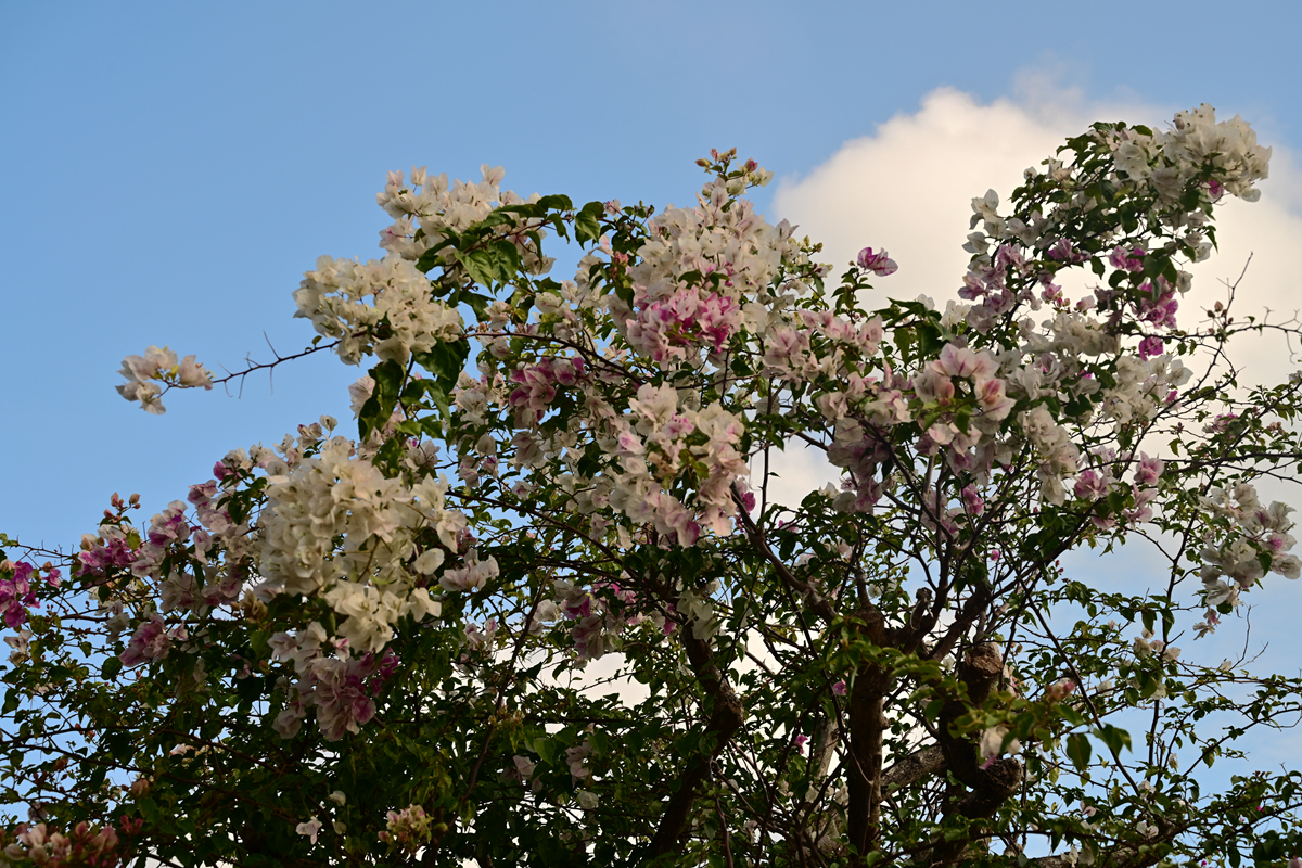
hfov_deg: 38.2
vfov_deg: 26.0
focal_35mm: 52
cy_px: 434
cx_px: 651
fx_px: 1881
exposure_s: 1/200
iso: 160
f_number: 8
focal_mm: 52
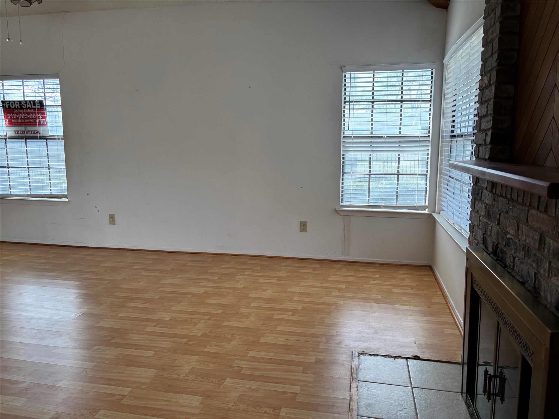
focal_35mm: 26
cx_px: 280
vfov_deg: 53.1
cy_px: 210
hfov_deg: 67.3
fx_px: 420
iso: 50
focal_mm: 5.96
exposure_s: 1/227
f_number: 1.6
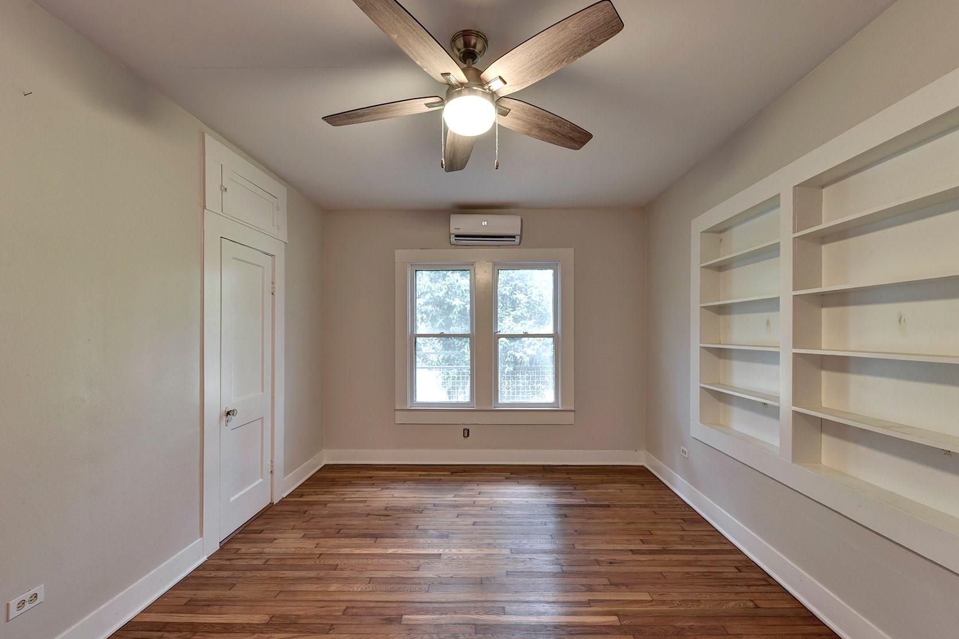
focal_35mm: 14
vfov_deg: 81.2
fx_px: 373
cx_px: 480
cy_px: 330
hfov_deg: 104.3
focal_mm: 13
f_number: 8
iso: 400
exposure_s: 1/4
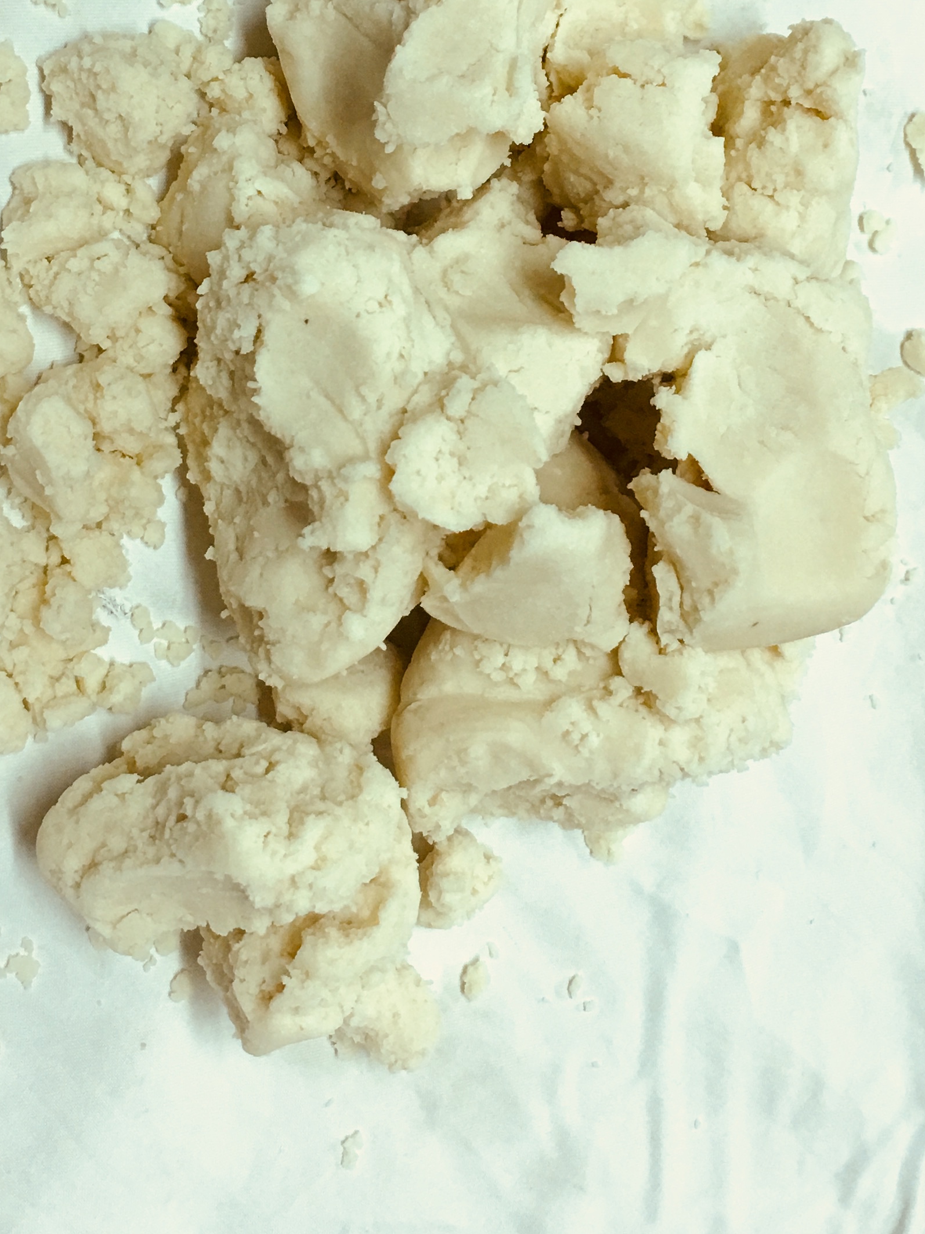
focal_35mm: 55
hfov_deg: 26.5
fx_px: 1960
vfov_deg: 34.4
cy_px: 342
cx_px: 371
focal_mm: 4.15
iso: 50
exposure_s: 1/33
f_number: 2.2
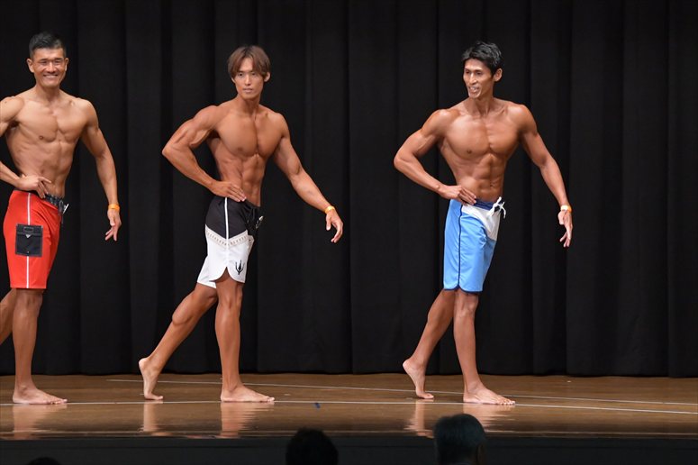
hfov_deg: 10.2
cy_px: 232
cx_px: 349
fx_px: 3915
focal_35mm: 202
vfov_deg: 6.8
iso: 6400
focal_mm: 135
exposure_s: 1/400
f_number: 5.6
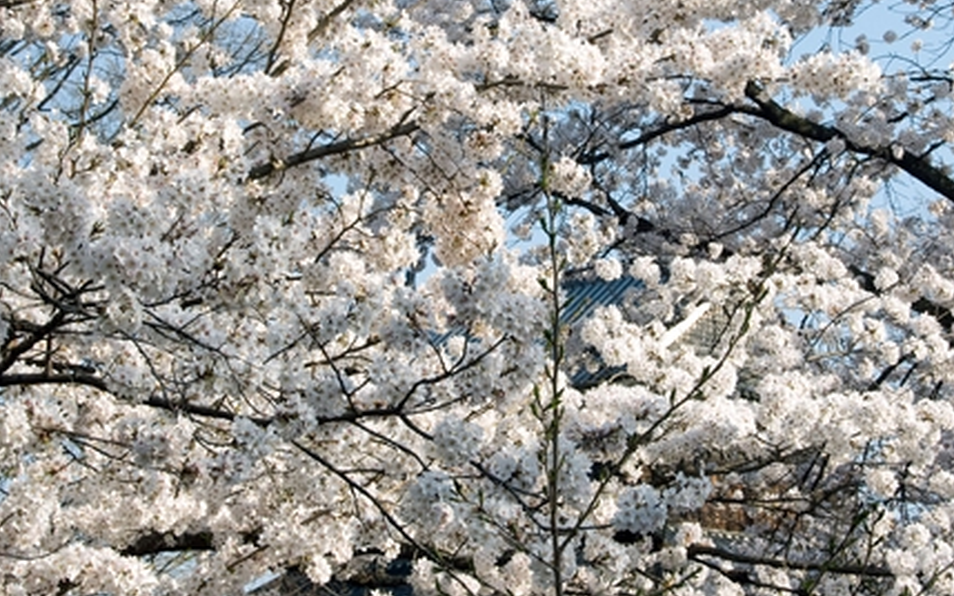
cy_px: 125
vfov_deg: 1.7
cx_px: 533
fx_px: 19965
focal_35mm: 768
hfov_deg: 2.7
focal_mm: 270
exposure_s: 1/100
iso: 200
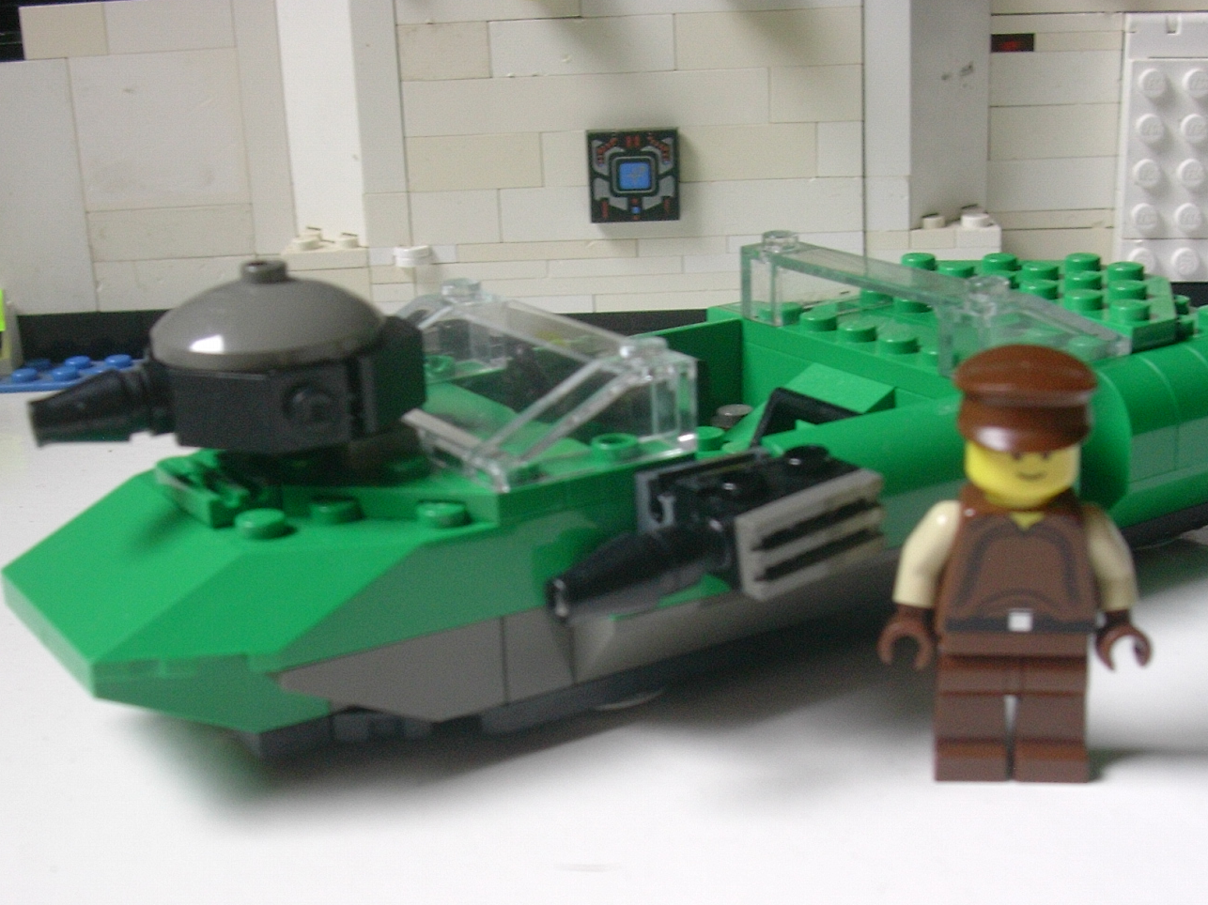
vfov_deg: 26.0
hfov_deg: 34.4
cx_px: 606
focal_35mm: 56
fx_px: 1954
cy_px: 551
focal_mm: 6.7
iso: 70
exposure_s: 1/80.6
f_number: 2.9
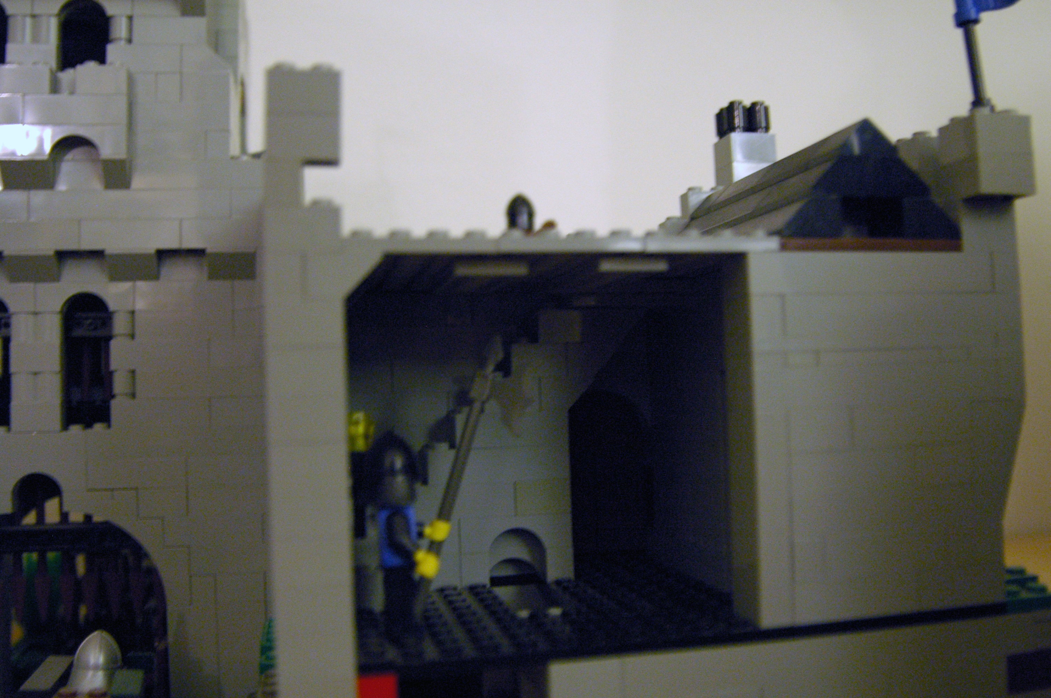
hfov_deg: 53.2
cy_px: 349
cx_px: 526
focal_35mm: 36
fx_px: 1050
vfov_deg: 36.8
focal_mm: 24
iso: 1600
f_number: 3.5
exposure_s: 1/20
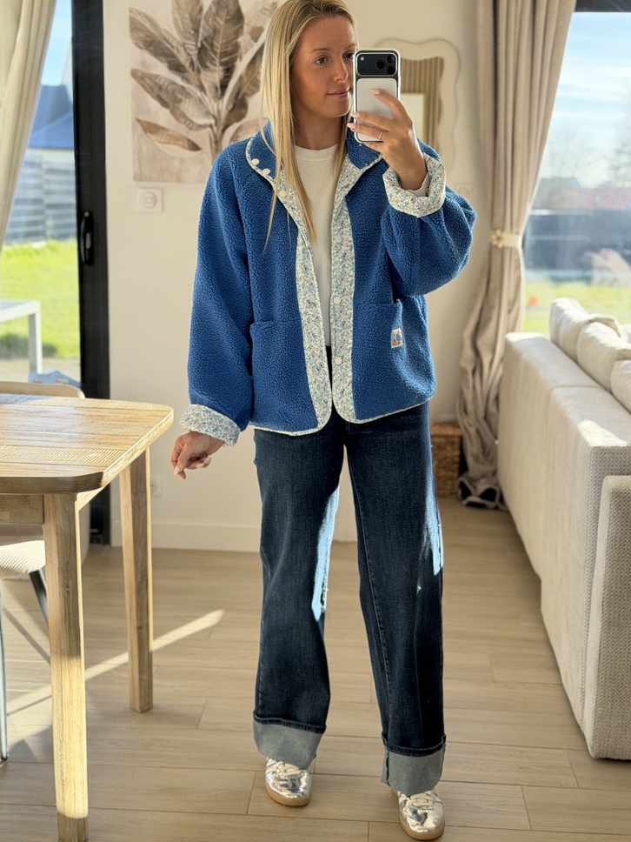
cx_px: 315
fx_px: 1215
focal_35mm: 50
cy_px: 424
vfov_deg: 38.2
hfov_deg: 29.1
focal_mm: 6.76
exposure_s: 1/432
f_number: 1.78
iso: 80
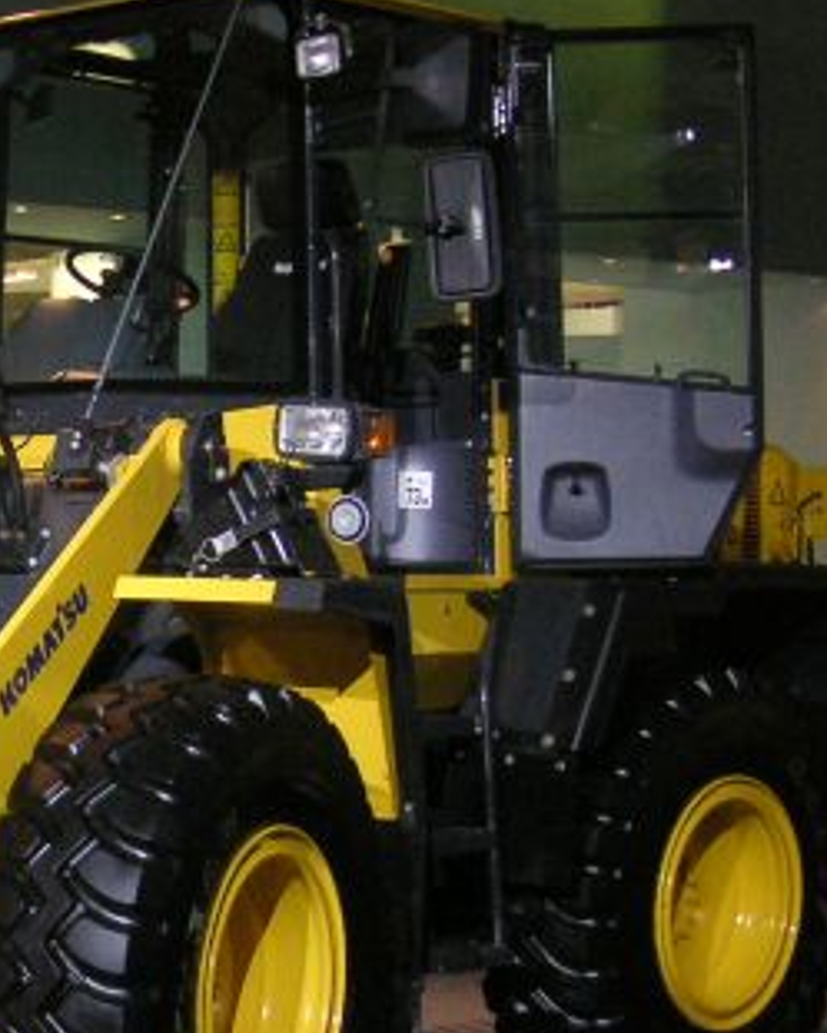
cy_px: 688
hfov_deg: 16.2
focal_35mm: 93
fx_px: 2844
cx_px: -13
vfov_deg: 20.5
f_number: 2.8
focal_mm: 6.1
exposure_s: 1/45
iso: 125
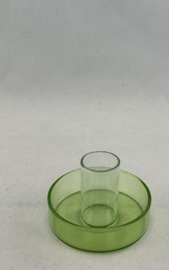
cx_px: 101
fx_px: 383
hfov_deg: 24.8
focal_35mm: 52
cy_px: 133
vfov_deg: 38.9
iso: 50
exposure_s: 1/182
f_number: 1.78
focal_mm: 6.86
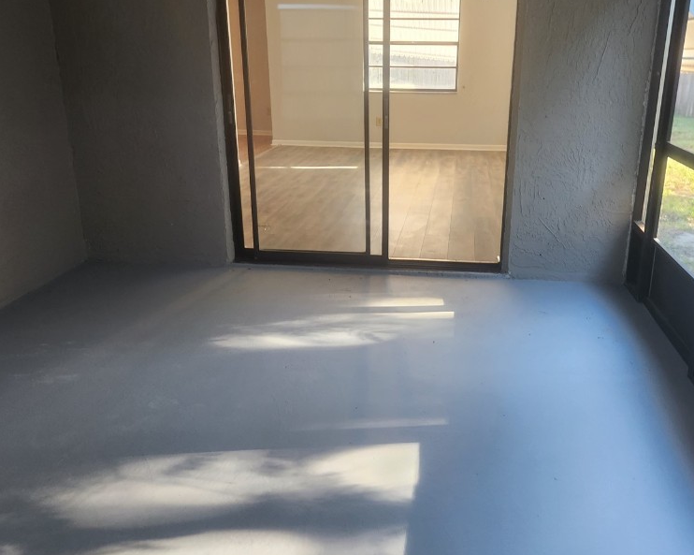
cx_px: 403
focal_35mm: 31
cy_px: 234
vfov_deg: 46.9
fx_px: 636
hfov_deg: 56.9
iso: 200
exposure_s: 1/120
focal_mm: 5.4
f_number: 1.8
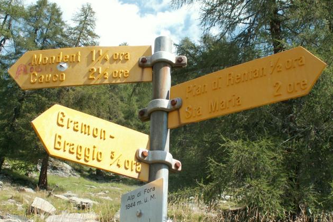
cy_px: 122
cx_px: 169
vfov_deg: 26.5
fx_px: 472
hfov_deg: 38.9
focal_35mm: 51
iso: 50
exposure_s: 1/320
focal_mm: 8
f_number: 3.5
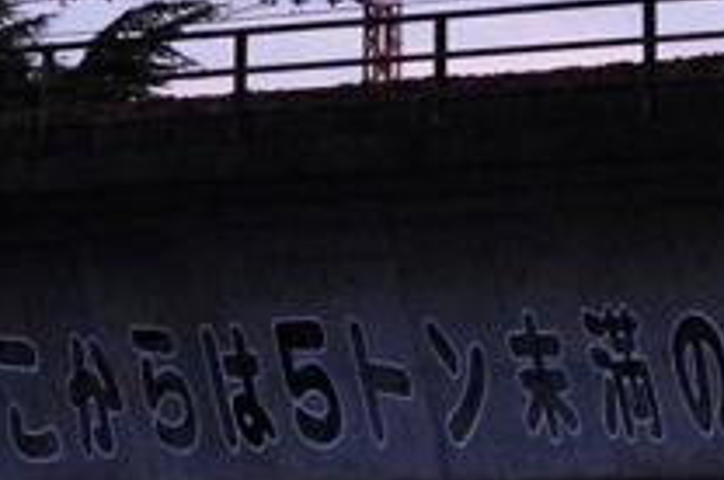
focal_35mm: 886
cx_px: 661
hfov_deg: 2.3
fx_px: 17791
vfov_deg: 1.5
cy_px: 334
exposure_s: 1/500
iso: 4000
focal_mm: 120
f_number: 6.3
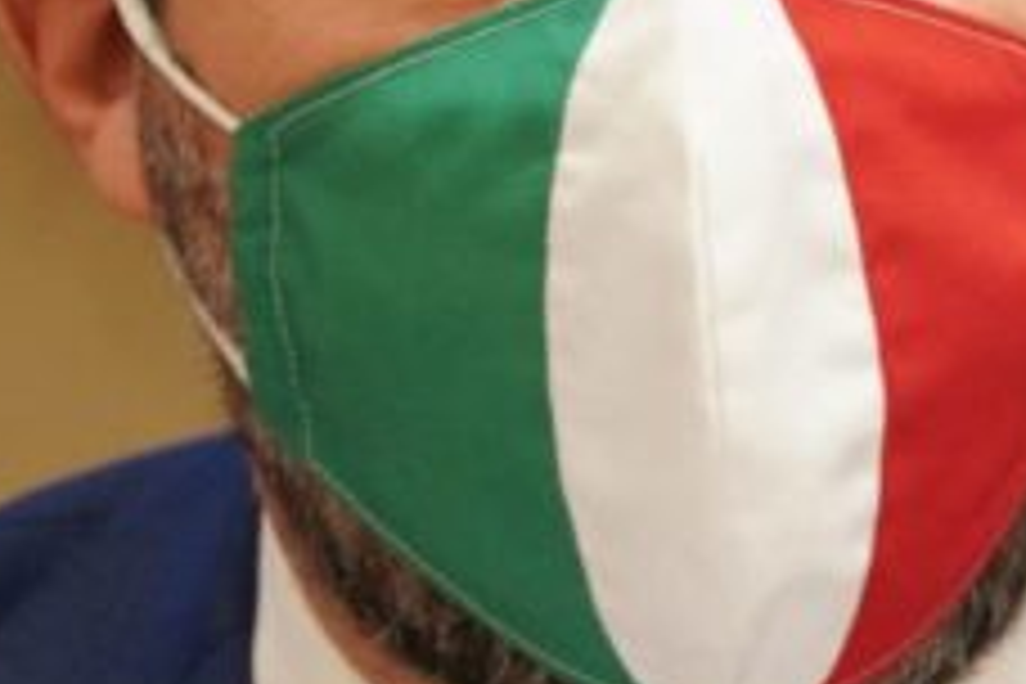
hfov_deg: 2.1
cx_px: 792
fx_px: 27415
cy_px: 29
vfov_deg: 1.4
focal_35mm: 962
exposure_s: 1/125
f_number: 5.6
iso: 5000
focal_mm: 285
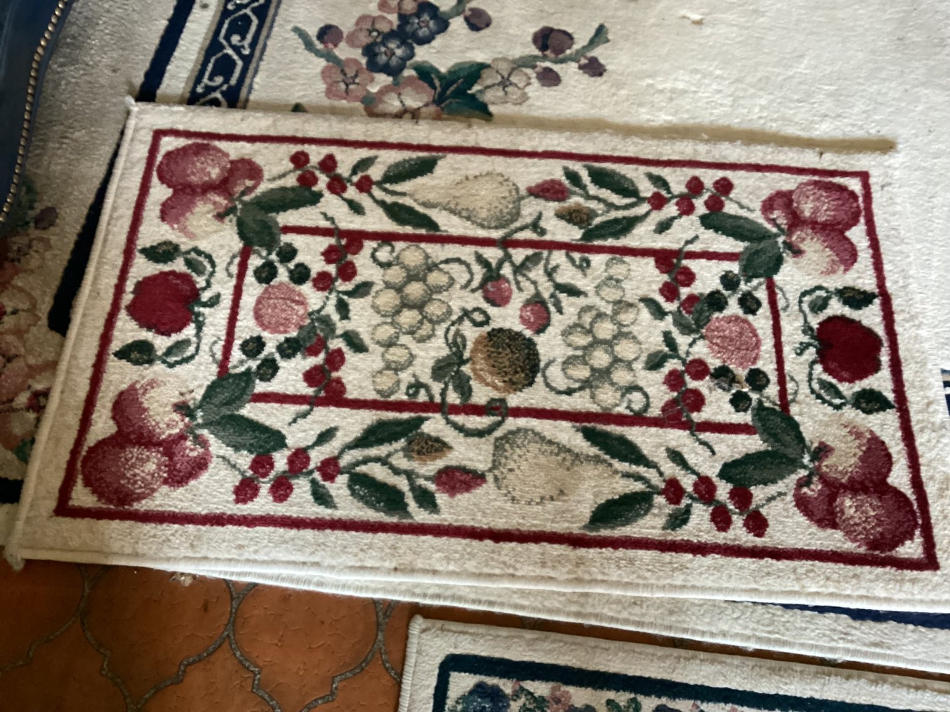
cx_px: 475
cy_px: 356
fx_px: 851
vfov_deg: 45.4
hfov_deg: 58.3
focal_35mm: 31
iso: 320
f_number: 2.4
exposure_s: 1/30
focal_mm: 3.3
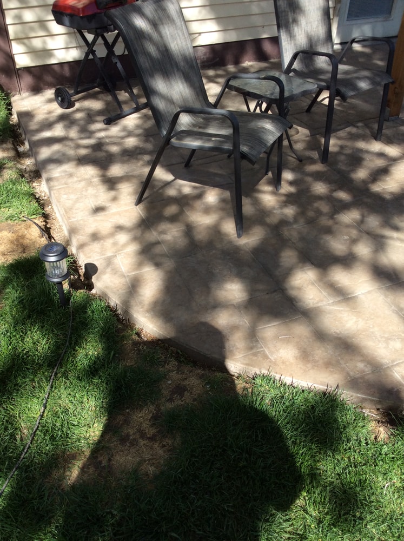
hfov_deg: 42.8
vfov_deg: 55.4
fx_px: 515
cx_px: 202
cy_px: 270
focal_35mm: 33
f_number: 2.4
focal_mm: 3.3
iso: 32
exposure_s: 1/650
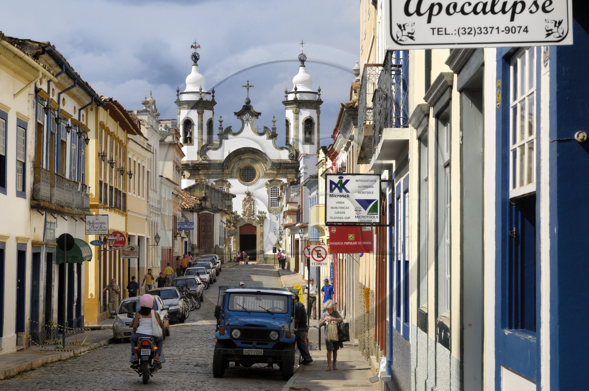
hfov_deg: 24.2
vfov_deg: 16.2
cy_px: 196
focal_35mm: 84
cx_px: 294
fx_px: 1372
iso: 100
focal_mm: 56
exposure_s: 1/160
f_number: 9.5
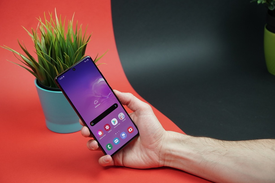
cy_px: 92
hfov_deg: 28.9
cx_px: 138
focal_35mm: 70
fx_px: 535
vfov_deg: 19.4
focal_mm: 70
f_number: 5.6
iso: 2000
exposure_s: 1/320
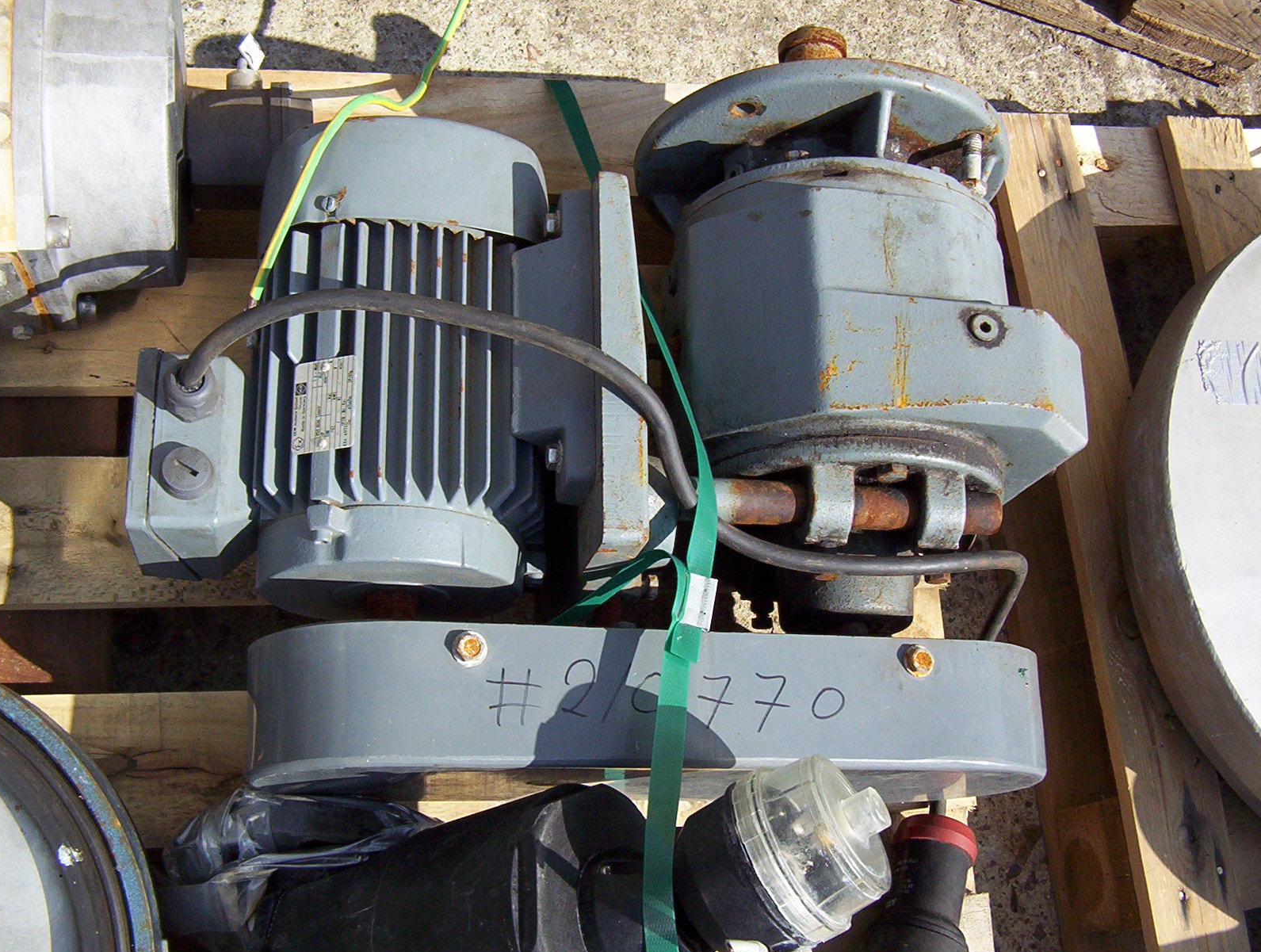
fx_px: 1461
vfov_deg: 36.1
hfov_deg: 46.7
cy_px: 475
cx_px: 640
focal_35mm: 40
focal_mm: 5.26
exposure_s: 1/654
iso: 100
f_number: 3.84
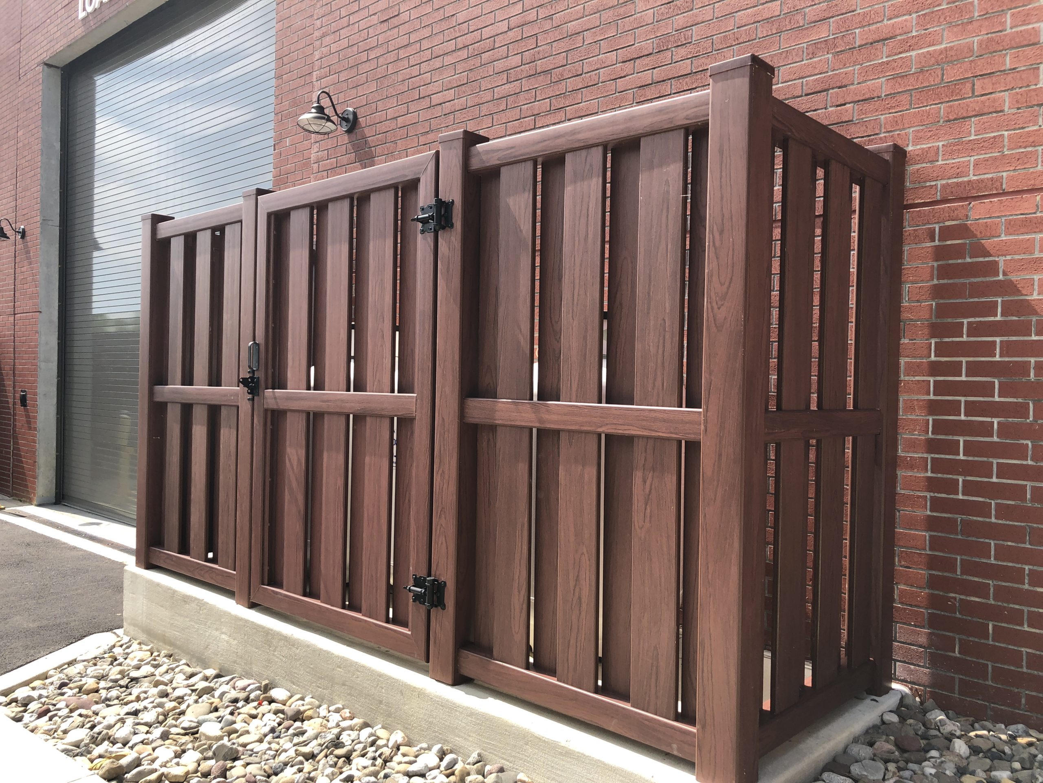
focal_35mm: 28
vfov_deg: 49.7
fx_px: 844
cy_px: 392
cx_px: 522
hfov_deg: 63.4
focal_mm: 4
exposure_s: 1/725
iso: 20
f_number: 1.8
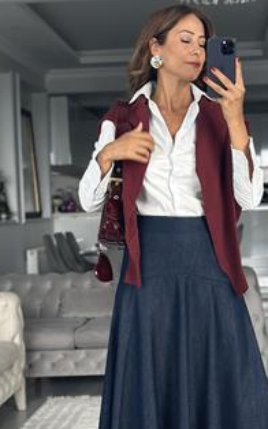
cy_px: 303
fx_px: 959
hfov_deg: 15.8
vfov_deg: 25.0
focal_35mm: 82
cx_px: 204
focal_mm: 6.86
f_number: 1.78
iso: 125
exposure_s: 1/97
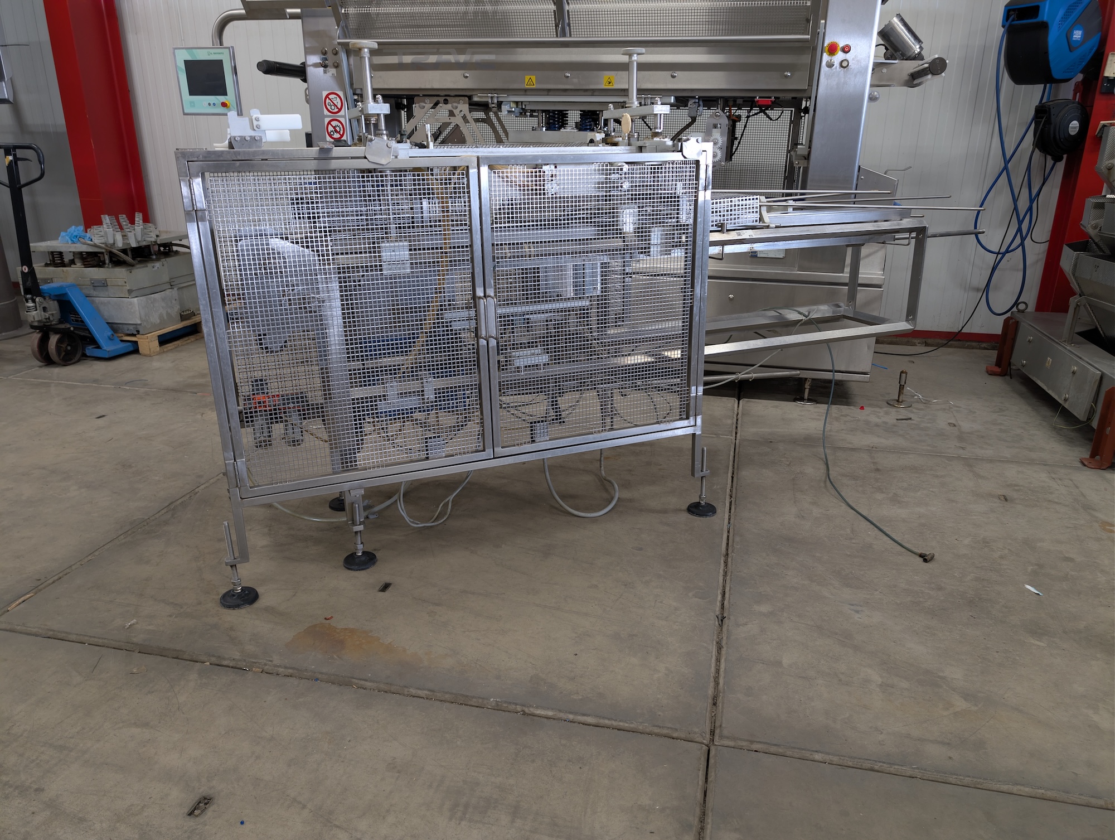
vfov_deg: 56.9
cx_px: 558
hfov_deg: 71.5
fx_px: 774
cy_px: 420
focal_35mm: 24
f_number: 1.68
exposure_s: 1/33.3
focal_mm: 6.9
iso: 119
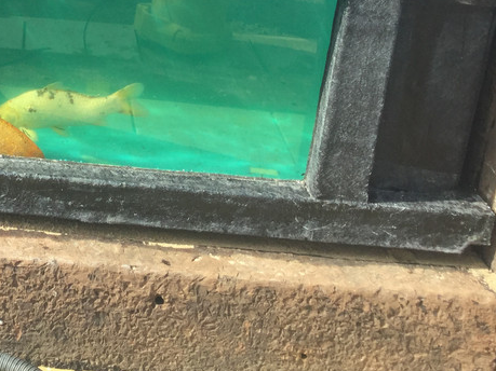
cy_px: -46
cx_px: -42
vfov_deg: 19.5
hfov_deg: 25.2
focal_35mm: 72
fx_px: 1031
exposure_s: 1/255
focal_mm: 3.3
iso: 25
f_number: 2.4
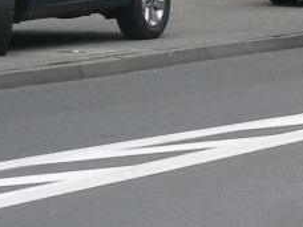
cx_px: 631
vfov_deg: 3.5
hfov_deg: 4.7
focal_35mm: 417
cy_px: -216
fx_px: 3650
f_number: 4
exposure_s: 1/176
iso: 50
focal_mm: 16.5
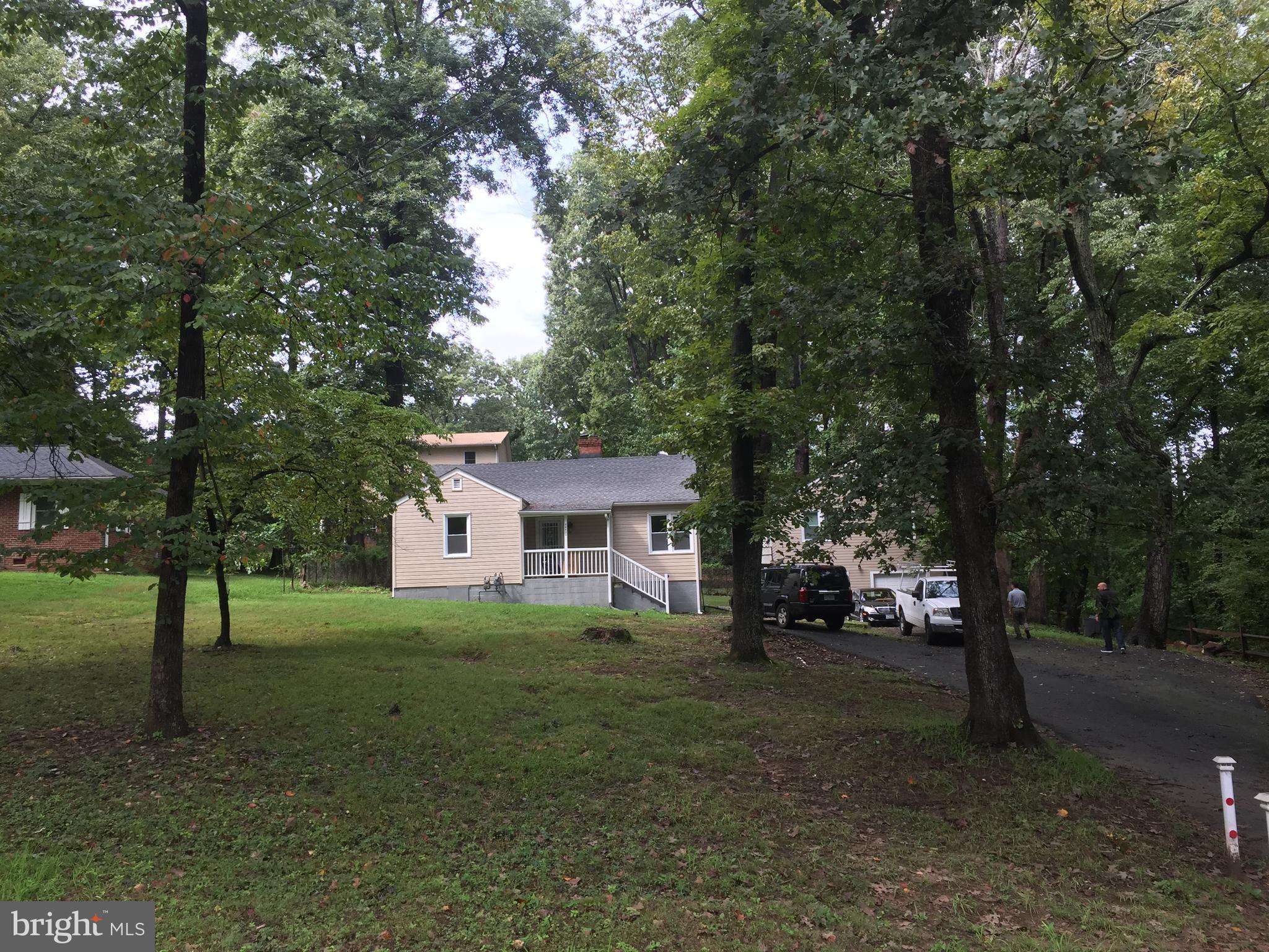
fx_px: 1063
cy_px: 476
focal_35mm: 29
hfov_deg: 61.7
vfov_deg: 48.2
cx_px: 634
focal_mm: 4.15
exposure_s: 1/284
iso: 32
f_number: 2.2
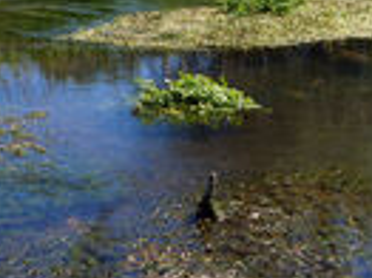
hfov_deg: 23.6
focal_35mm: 82
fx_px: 880
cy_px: -126
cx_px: 89
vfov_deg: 16.5
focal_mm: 12
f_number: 6.3
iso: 200
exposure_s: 1/500
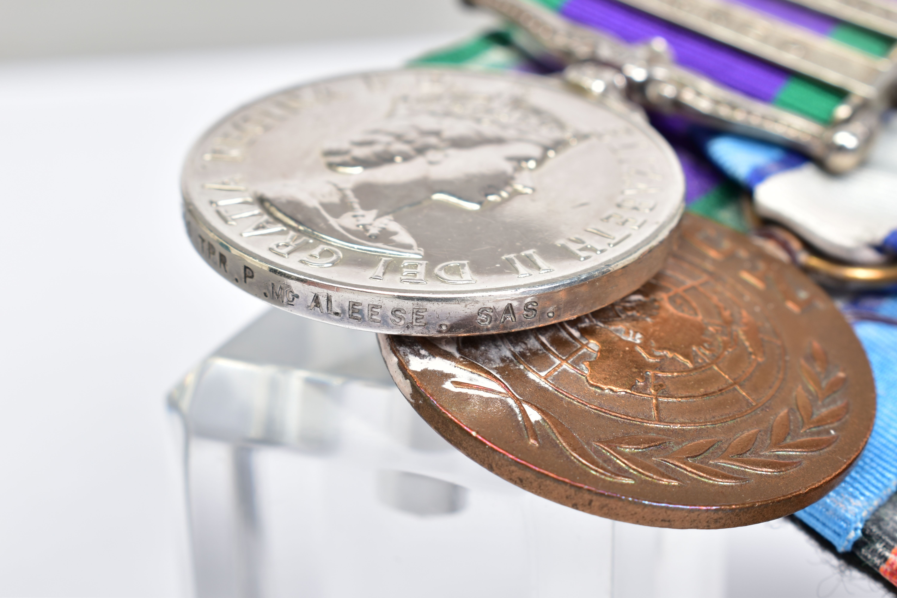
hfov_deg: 24.6
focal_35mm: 82
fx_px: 2055
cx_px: 448
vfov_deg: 16.6
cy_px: 299
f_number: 11
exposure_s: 1/100
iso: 100
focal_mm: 55
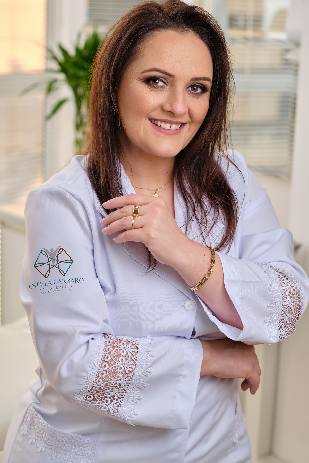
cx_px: 154
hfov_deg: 18.2
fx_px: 966
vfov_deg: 27.0
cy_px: 232
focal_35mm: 75
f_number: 3.2
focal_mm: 50
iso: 250
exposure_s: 1/80
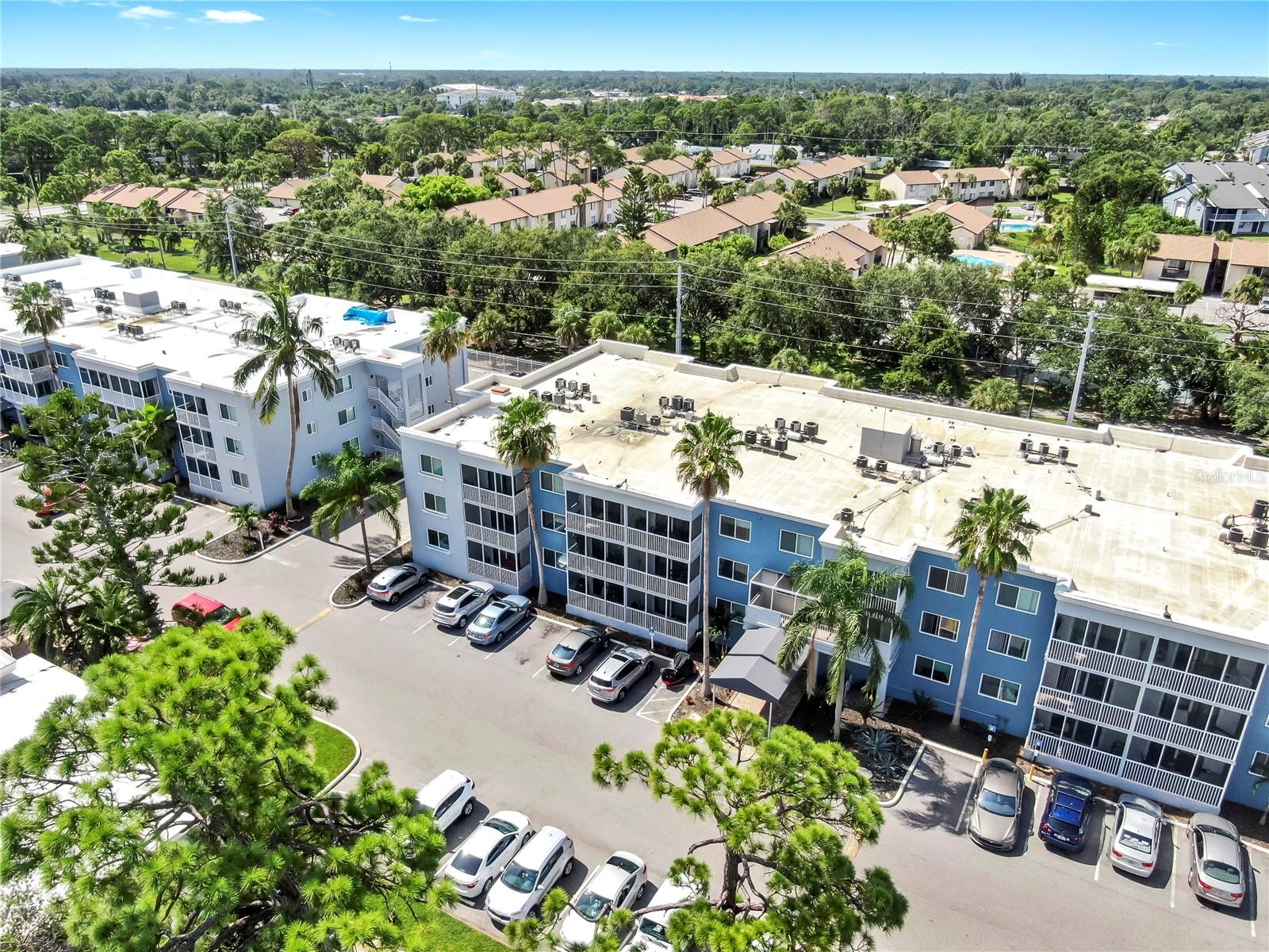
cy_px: 476
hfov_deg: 71.6
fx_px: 880
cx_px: 634
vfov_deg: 56.8
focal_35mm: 24
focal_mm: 4.39
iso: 100
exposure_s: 1/1250
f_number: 2.8
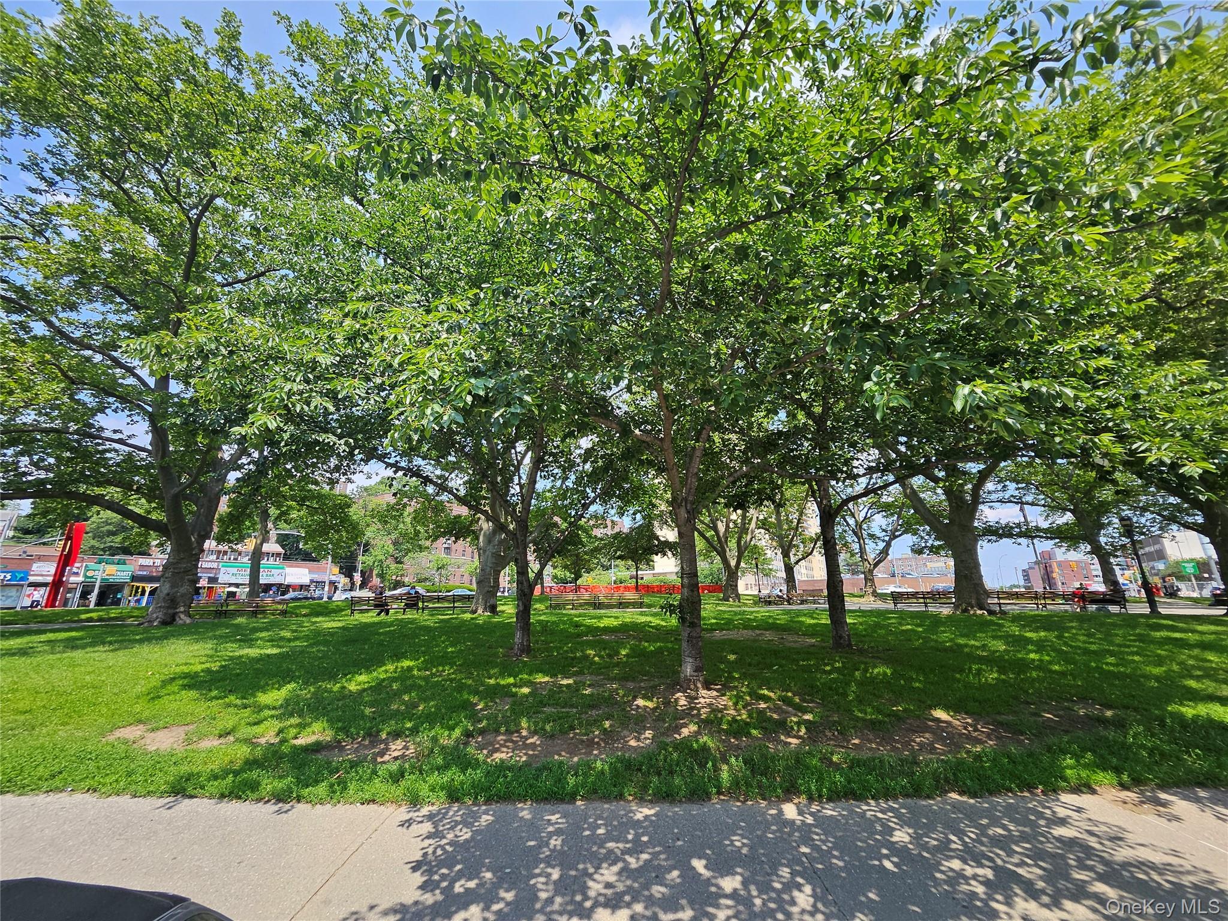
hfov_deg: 106.2
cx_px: 614
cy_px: 460
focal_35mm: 13
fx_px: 461
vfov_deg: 89.9
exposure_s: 1/466
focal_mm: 1.7
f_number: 2.2
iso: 32
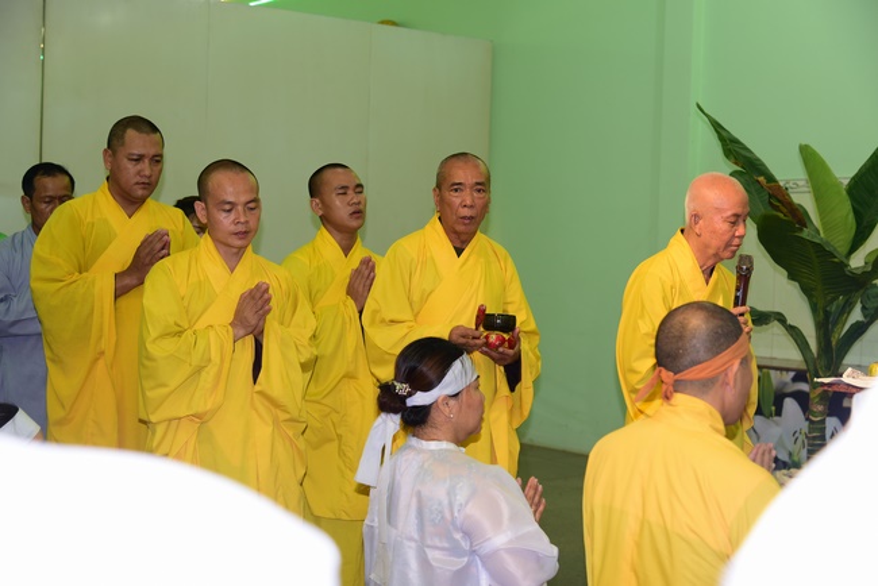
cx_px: 439
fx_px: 1269
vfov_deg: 26.0
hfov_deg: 38.2
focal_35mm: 52
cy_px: 293
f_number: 4
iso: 320
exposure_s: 1/60
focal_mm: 52
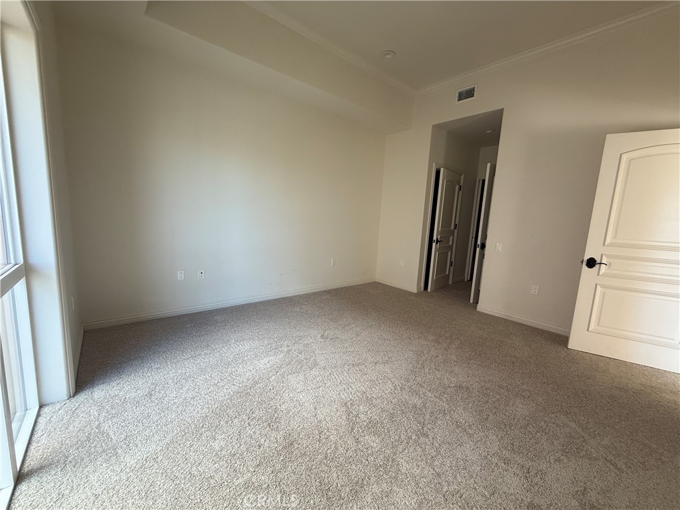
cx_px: 340
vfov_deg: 85.7
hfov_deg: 102.1
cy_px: 255
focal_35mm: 14
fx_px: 275
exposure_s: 1/99
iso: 100
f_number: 2.2
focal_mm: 2.22
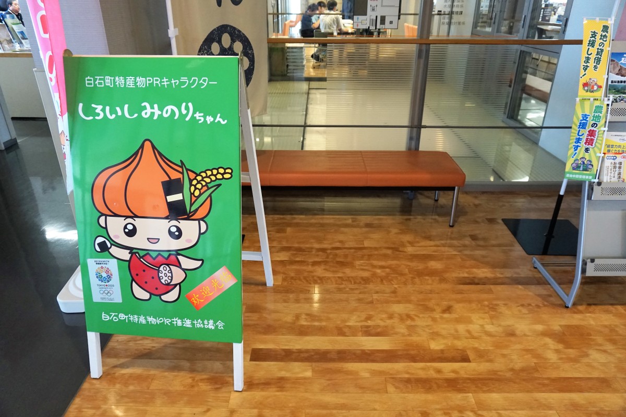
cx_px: 313
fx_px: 417
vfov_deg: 53.1
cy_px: 208
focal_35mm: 24
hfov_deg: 73.7
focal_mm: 16
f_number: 4
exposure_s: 1/160
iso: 1600
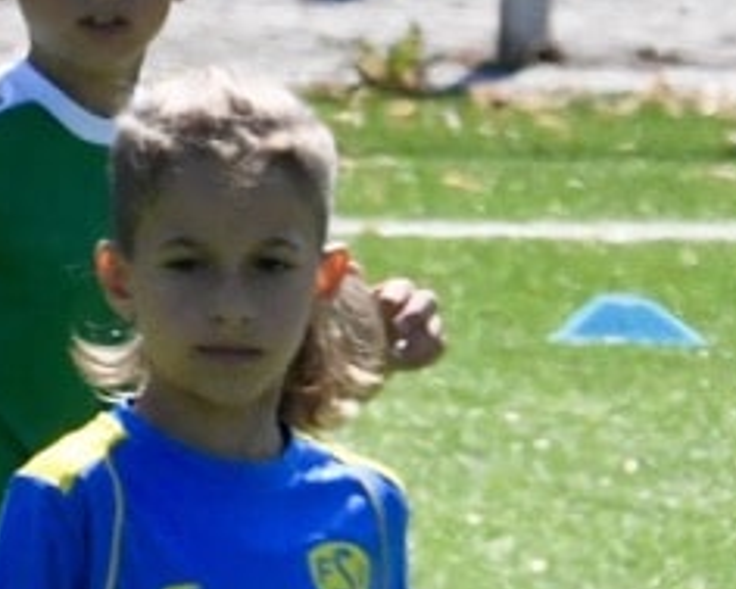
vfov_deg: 0.8
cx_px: -16
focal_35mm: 1835
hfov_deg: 1.1
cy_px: 1021
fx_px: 39988
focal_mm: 360
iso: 3200
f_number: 16
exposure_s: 1/1250
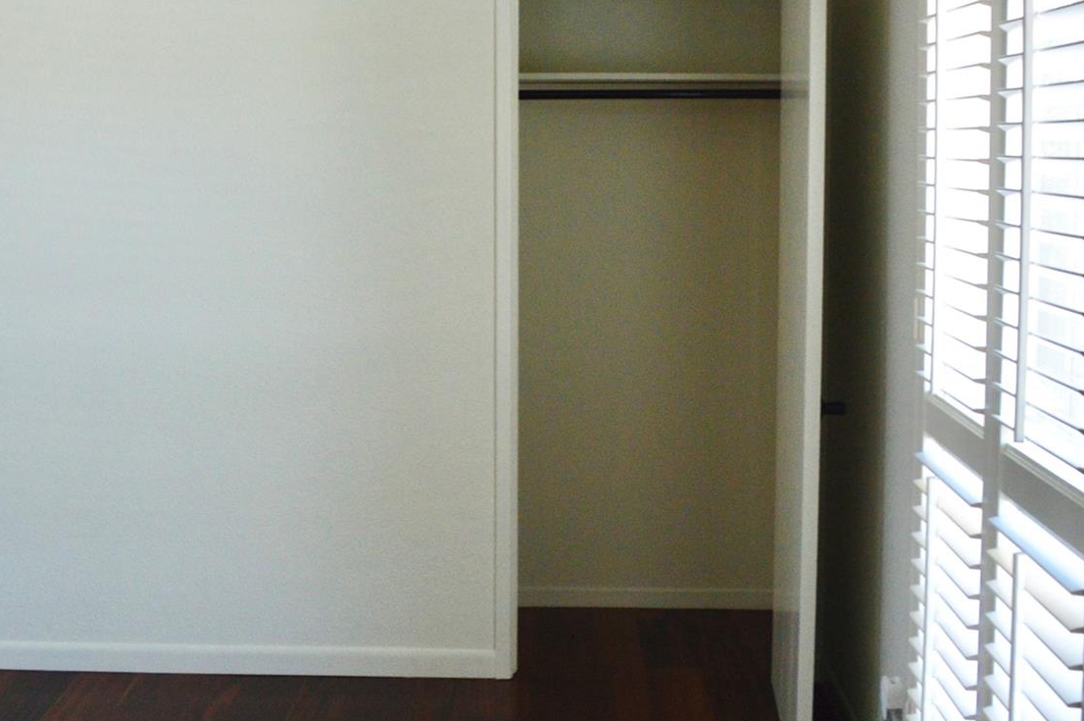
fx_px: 1504
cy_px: 218
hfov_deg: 39.5
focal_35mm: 50
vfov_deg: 26.7
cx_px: 460
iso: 800
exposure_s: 1/60
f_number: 6.3
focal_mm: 18
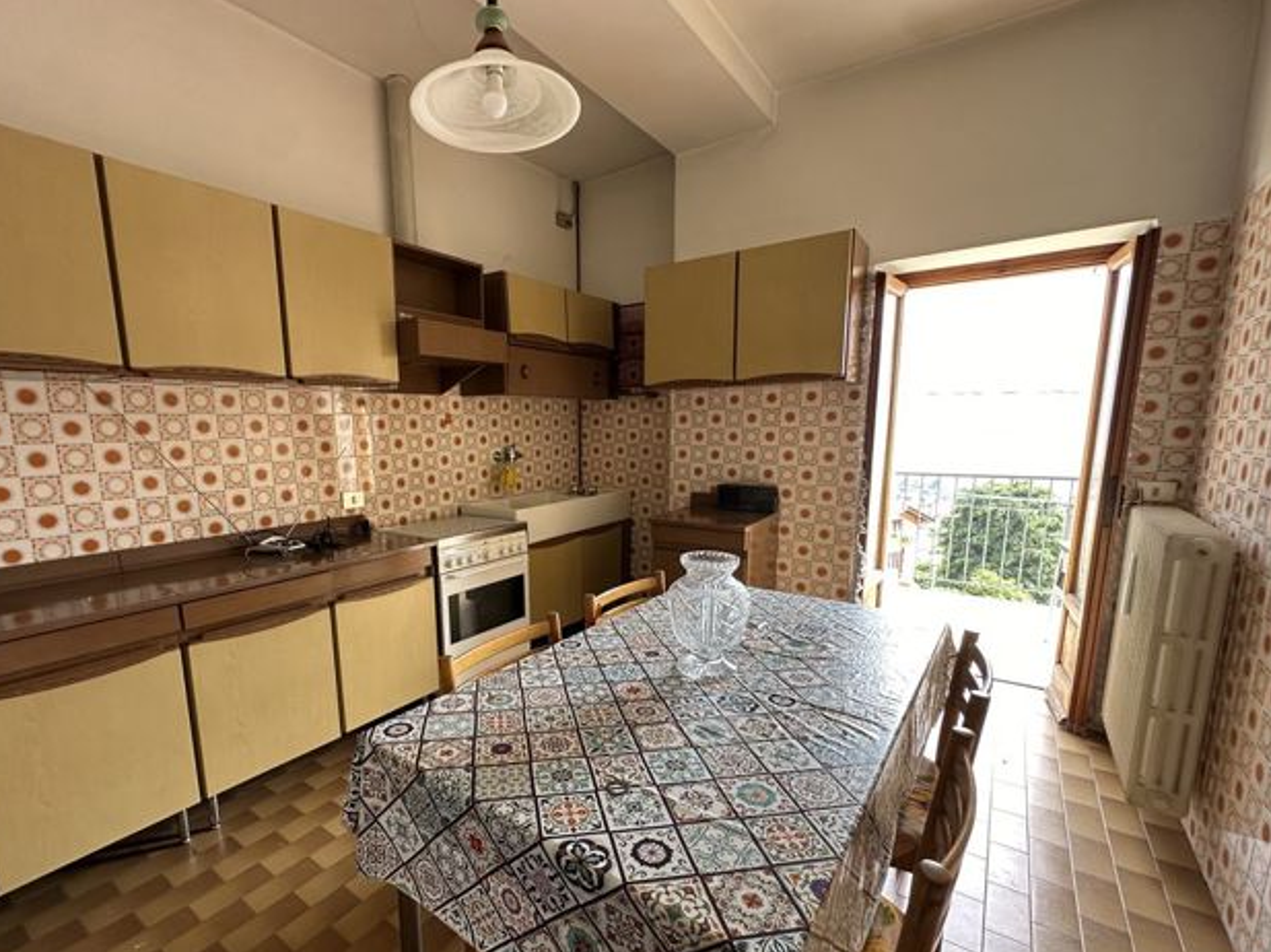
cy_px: 528
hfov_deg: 94.2
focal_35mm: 16
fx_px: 587
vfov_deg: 77.8
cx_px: 570
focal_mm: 2.22
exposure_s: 1/99
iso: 125
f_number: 2.2
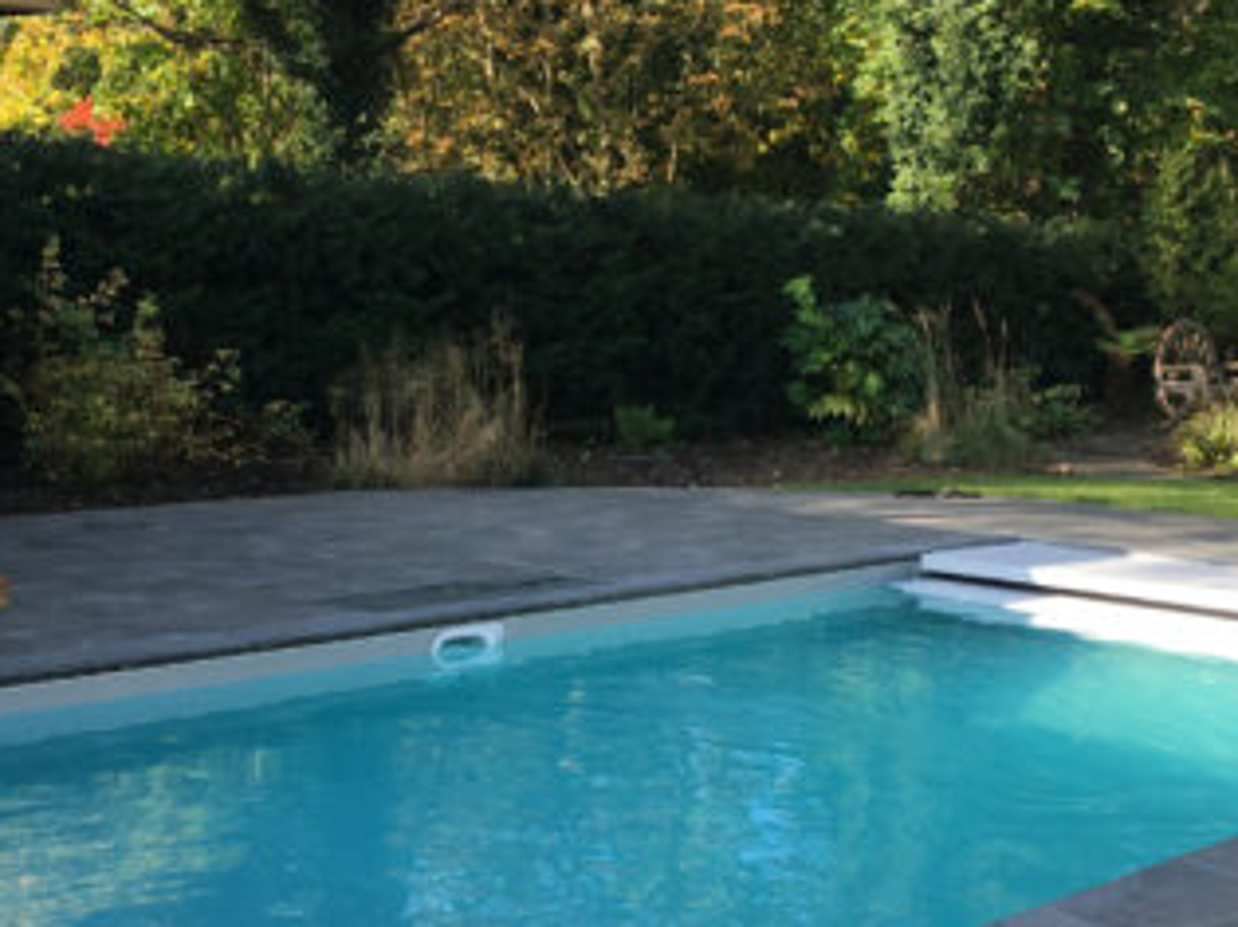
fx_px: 2109
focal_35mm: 59
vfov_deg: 24.7
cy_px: 625
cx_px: 648
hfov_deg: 32.7
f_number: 2.2
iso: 25
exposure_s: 1/366
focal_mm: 4.15
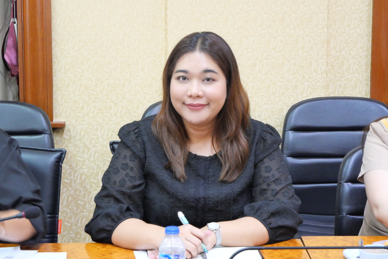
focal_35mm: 103
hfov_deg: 19.8
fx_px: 1111
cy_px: 130
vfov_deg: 13.3
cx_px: 194
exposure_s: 1/15
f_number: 5.6
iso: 3200
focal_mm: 50
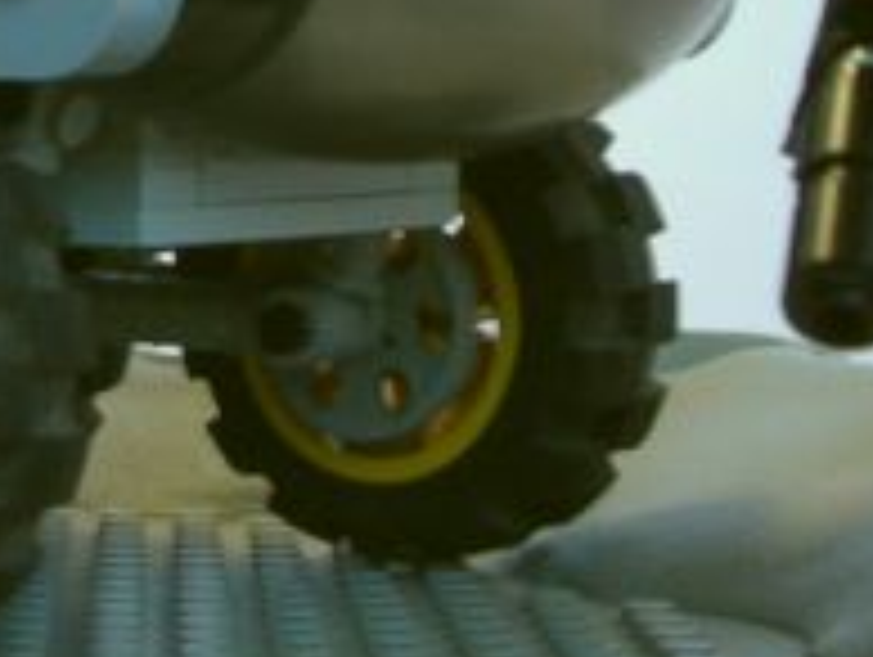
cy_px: -169
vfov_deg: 10.1
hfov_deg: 13.6
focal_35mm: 144
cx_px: 189
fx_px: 3636
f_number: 2.8
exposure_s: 1/19.4
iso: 50
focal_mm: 5.8
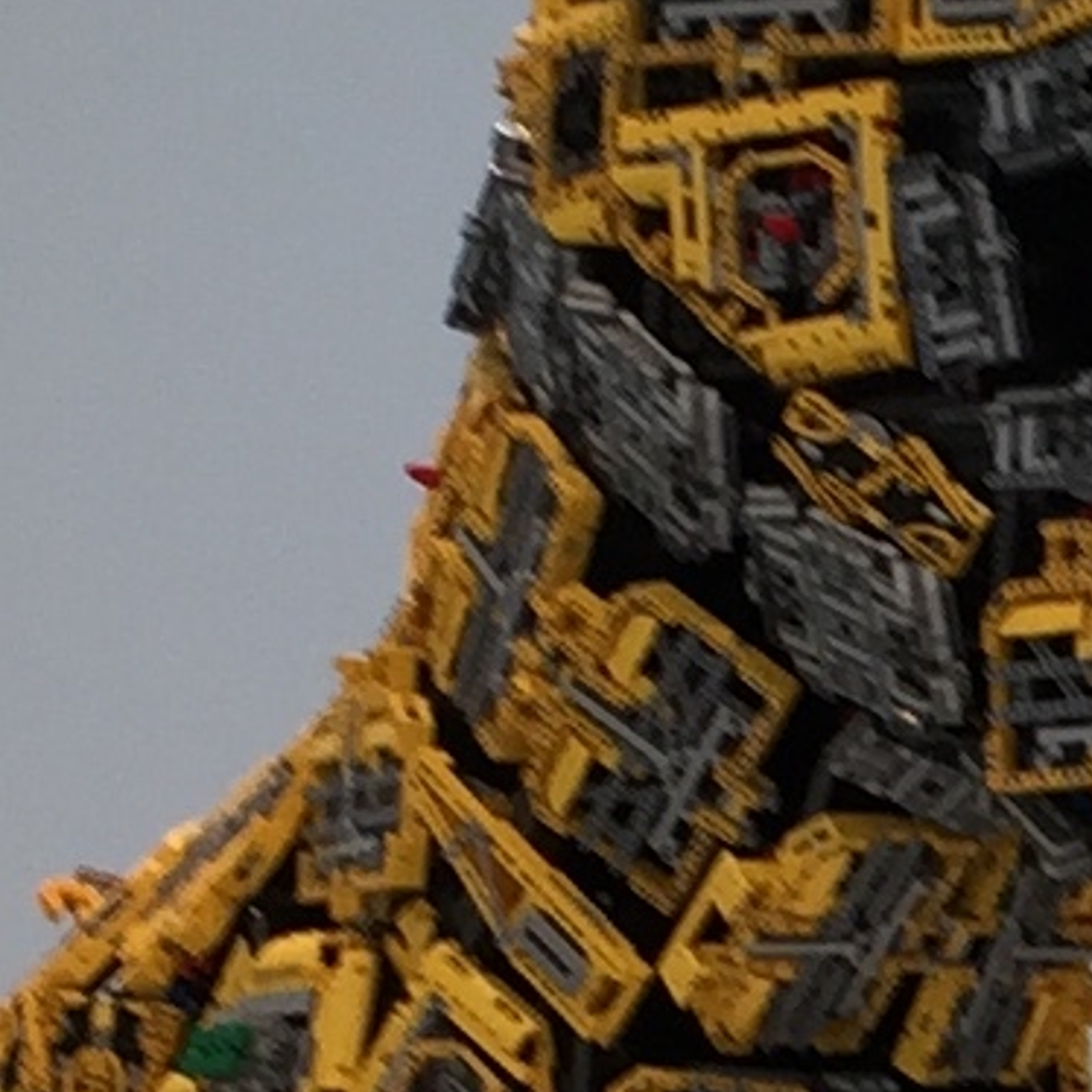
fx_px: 7995
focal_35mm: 224
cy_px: 1664
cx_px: 2216
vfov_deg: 7.7
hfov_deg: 7.5
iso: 40
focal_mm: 4.15
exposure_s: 1/100
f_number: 2.2
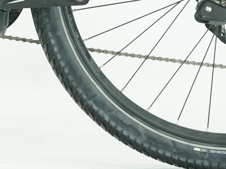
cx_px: -113
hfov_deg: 7.3
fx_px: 1743
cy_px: -193
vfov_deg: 5.4
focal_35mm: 267
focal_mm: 55
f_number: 5.6
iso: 2500
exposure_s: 1/200
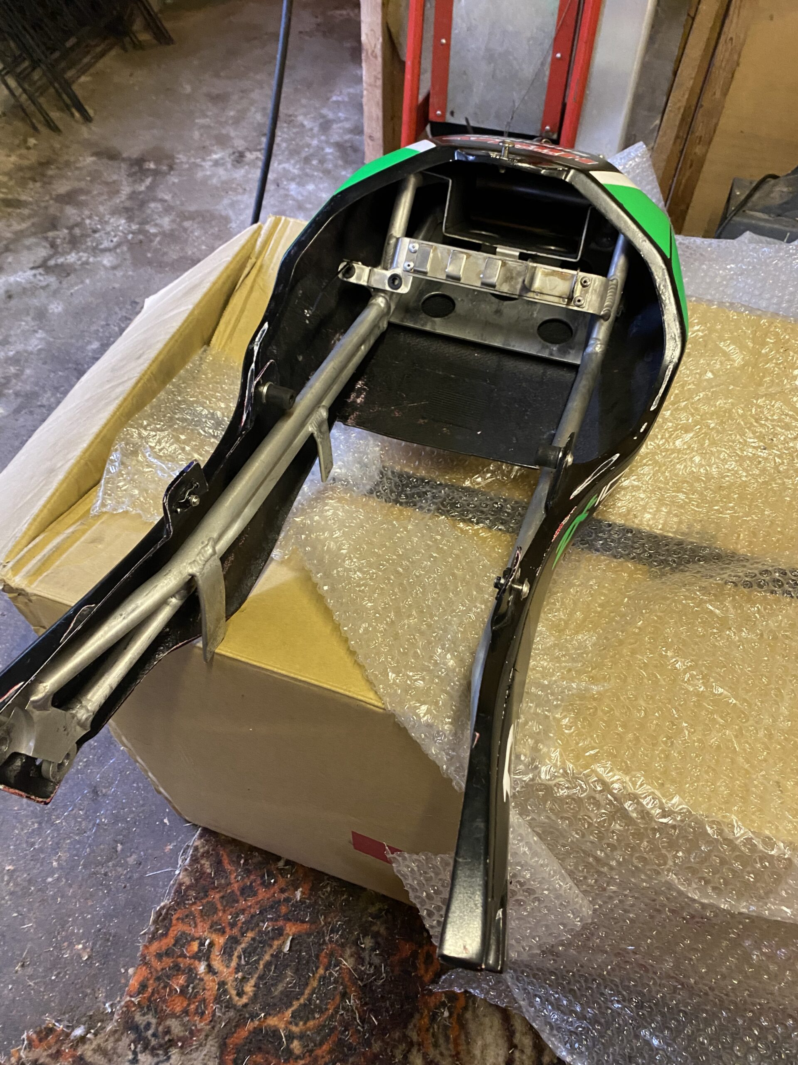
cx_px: 399
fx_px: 799
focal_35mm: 26
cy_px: 532
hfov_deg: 53.1
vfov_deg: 67.3
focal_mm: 4.25
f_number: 1.8
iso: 400
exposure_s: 1/33
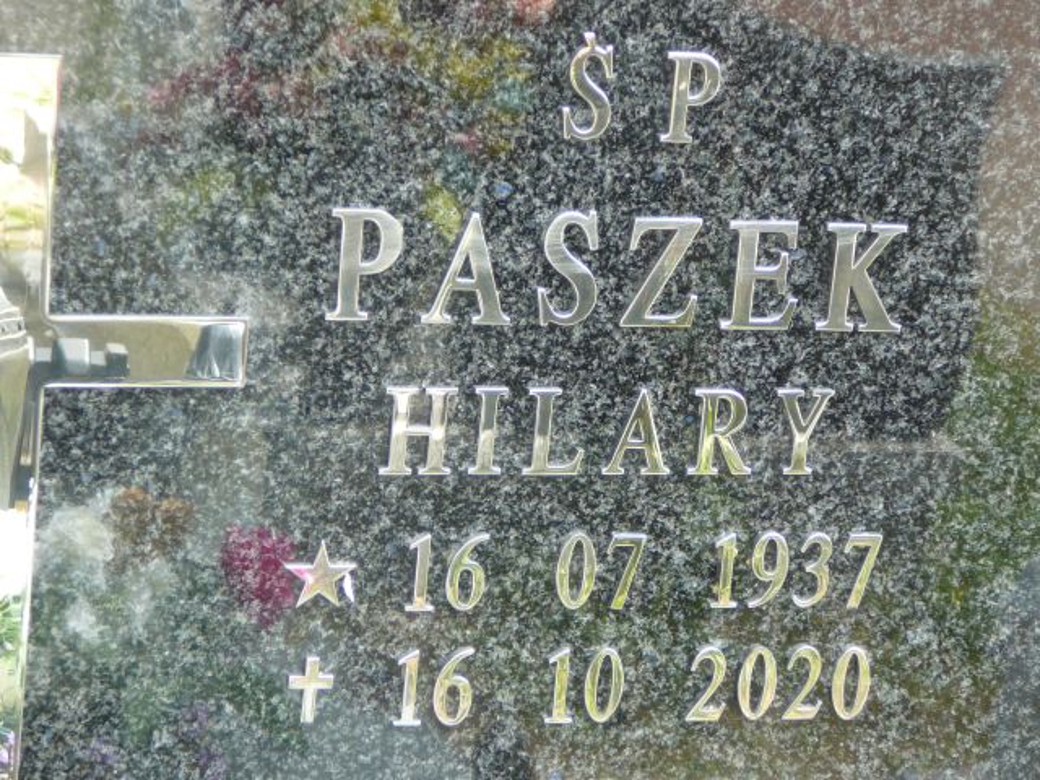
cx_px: 520
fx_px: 3545
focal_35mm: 118
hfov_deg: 16.7
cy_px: 390
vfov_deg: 12.6
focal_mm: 17.6
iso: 80
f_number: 3.9
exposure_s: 1/80
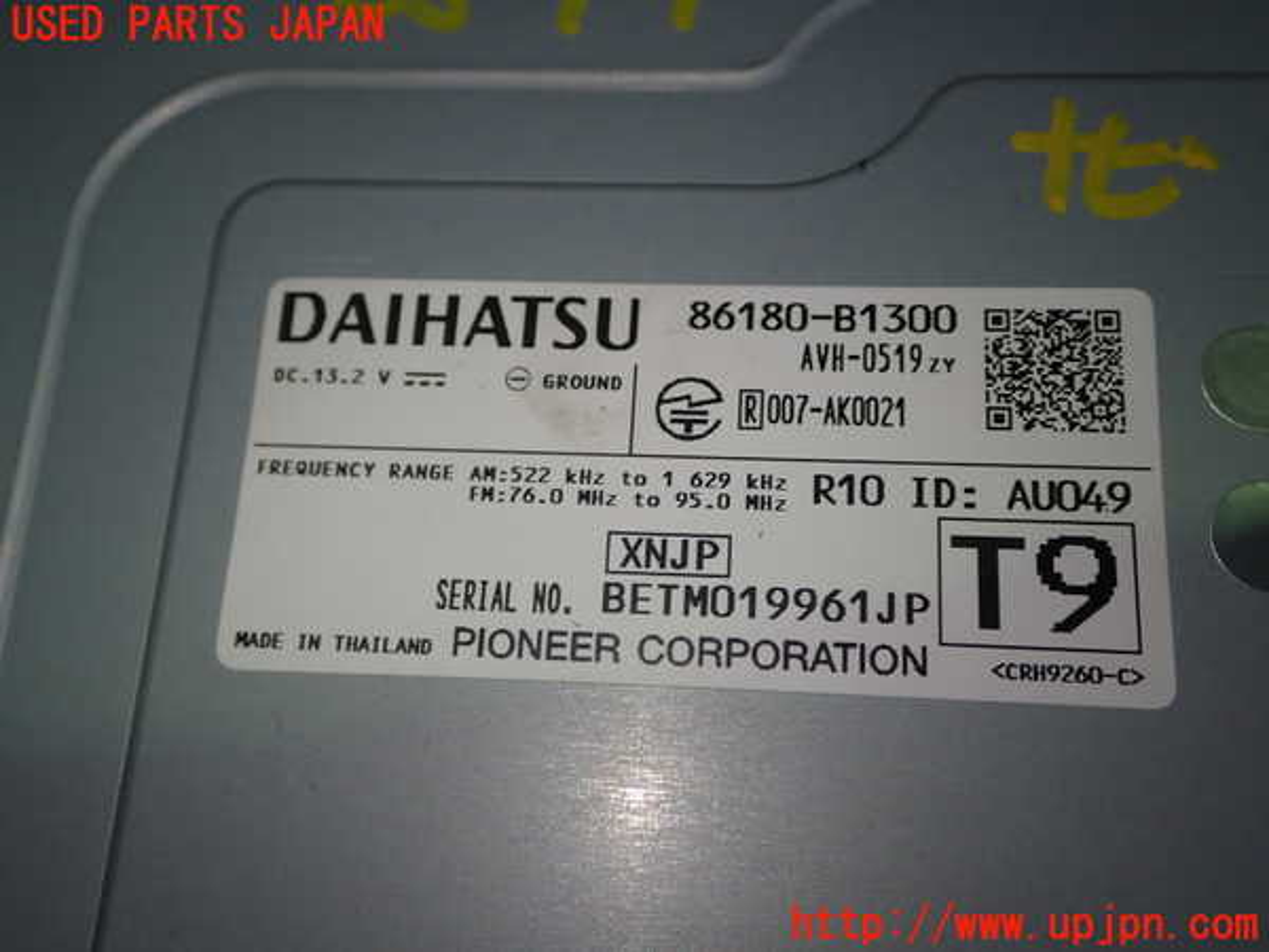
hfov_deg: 49.0
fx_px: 1393
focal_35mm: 38
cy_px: 476
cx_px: 634
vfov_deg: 37.7
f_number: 2.7
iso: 100
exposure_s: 1/100
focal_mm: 6.83
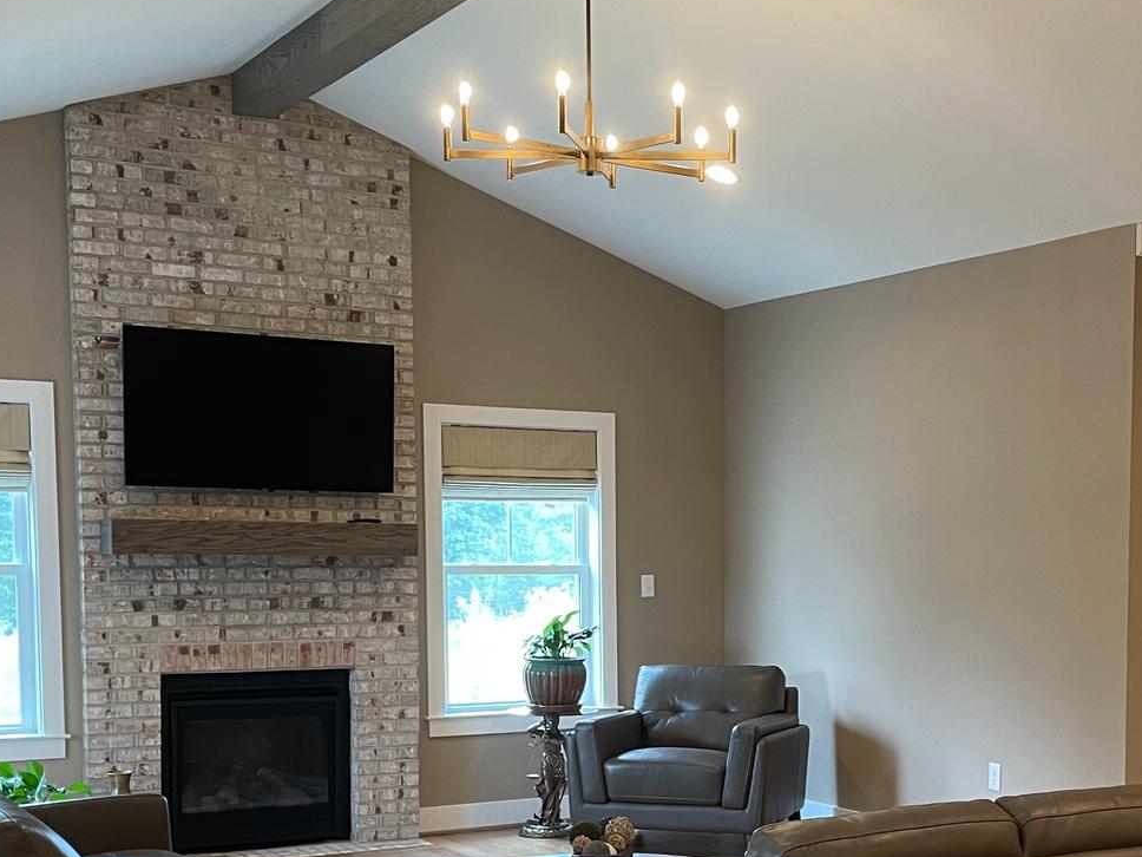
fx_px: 1814
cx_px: 800
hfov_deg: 34.5
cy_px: 681
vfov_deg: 26.1
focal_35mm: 55
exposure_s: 1/60
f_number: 1.6
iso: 125
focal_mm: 4.2
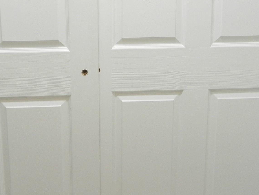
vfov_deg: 30.0
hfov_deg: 40.3
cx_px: 105
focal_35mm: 47
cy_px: 34
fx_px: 352
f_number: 2.8
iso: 241
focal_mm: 4.6
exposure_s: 1/30
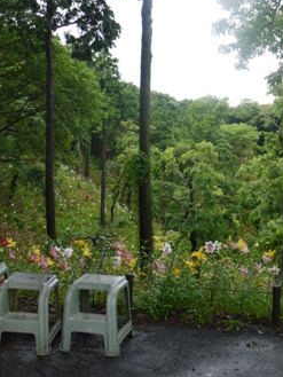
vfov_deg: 38.9
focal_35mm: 49
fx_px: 534
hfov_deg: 29.6
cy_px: 186
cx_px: 165
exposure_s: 1/125
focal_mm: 18
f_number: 4.5
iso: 100
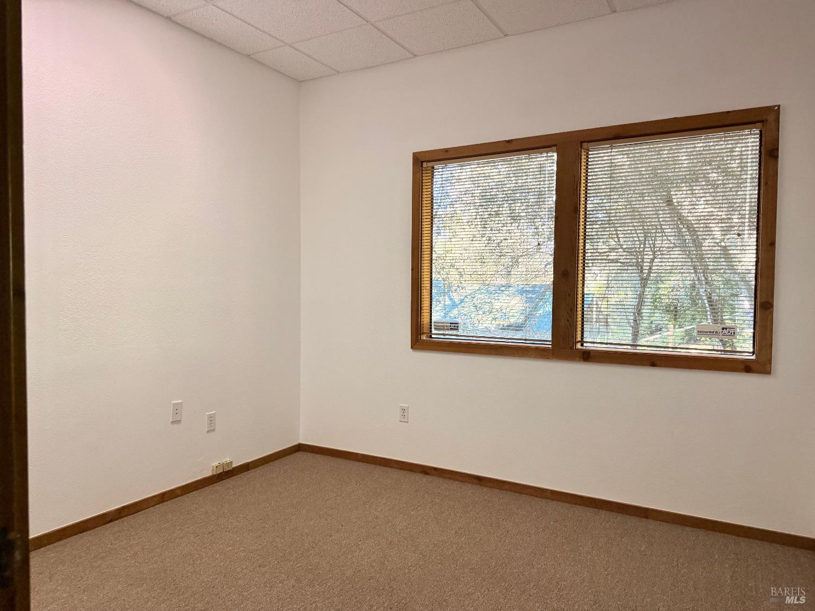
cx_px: 408
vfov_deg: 56.8
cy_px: 306
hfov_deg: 71.6
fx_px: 565
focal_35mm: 24
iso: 320
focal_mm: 6.76
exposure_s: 1/180
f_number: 1.78
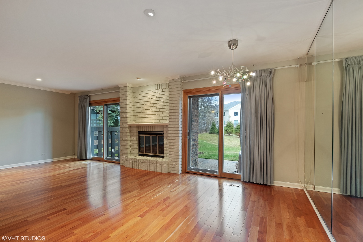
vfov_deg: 70.4
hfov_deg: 93.3
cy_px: 121
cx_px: 182
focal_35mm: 17
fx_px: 171
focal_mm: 11
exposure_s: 1.4
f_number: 9
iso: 200
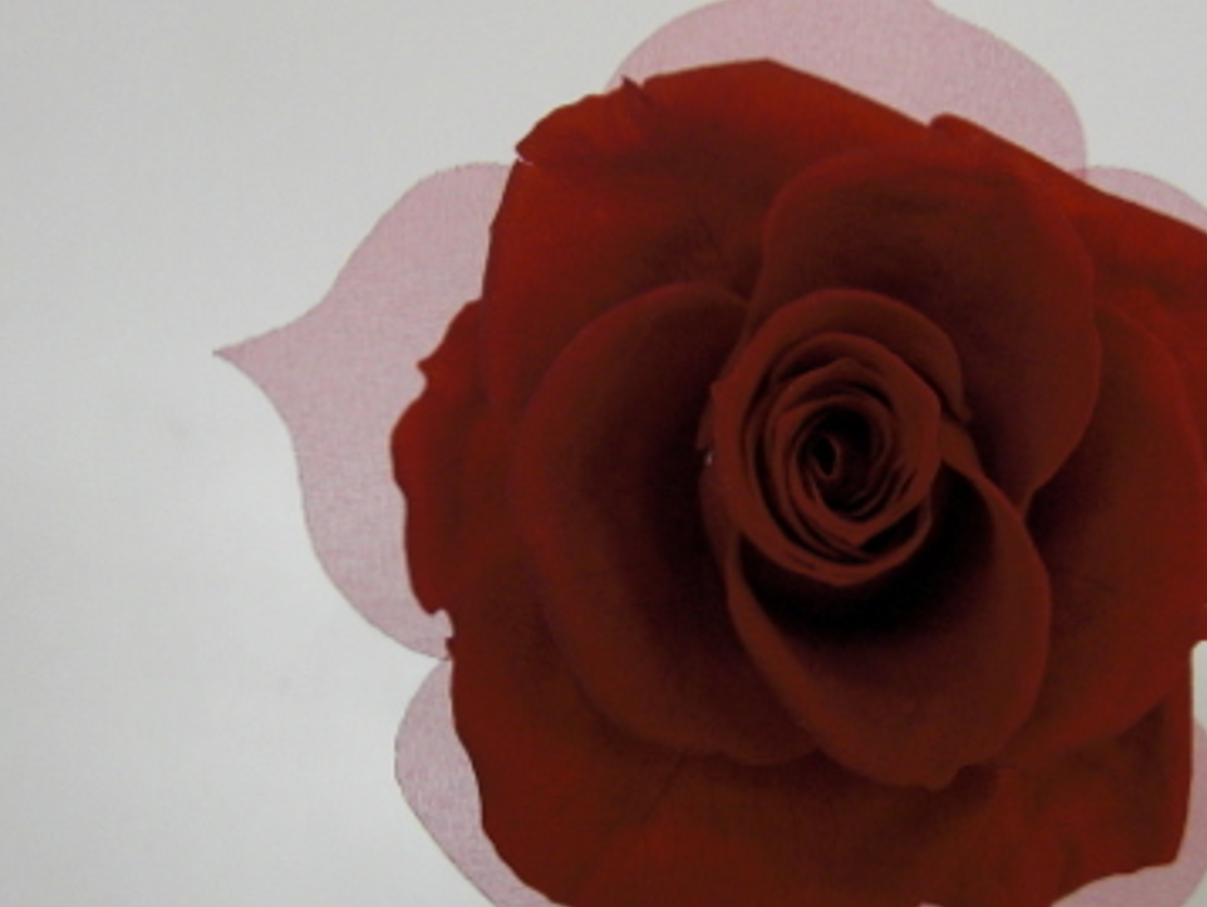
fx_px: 1745
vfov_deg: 29.1
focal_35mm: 50
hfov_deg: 37.7
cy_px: 479
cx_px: 816
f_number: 2.6
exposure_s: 1/100
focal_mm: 4.9
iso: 200
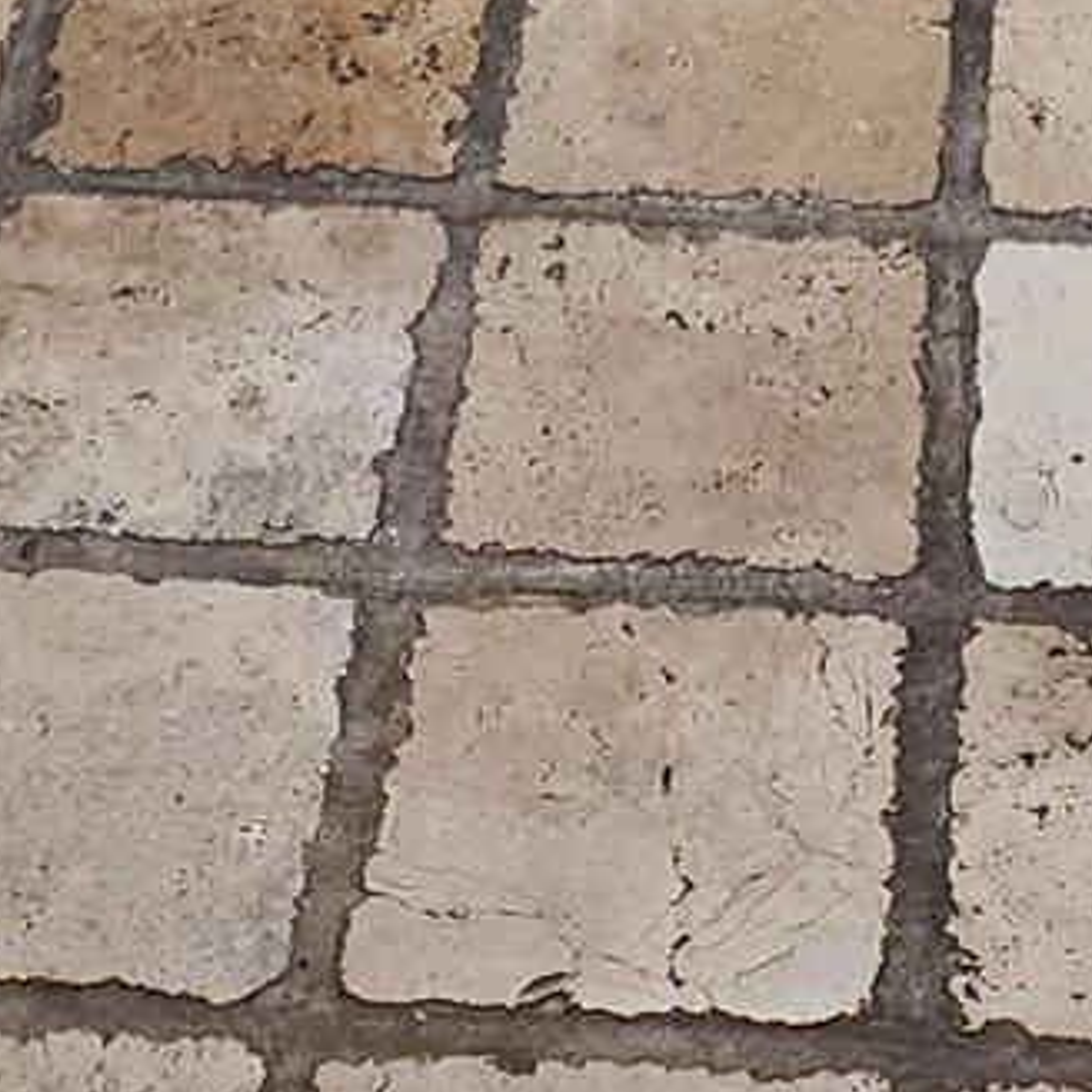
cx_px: 772
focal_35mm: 143
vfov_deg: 9.3
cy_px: -2330
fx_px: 5104
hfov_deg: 12.2
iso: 320
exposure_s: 1/120
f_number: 1.8
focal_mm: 6.4
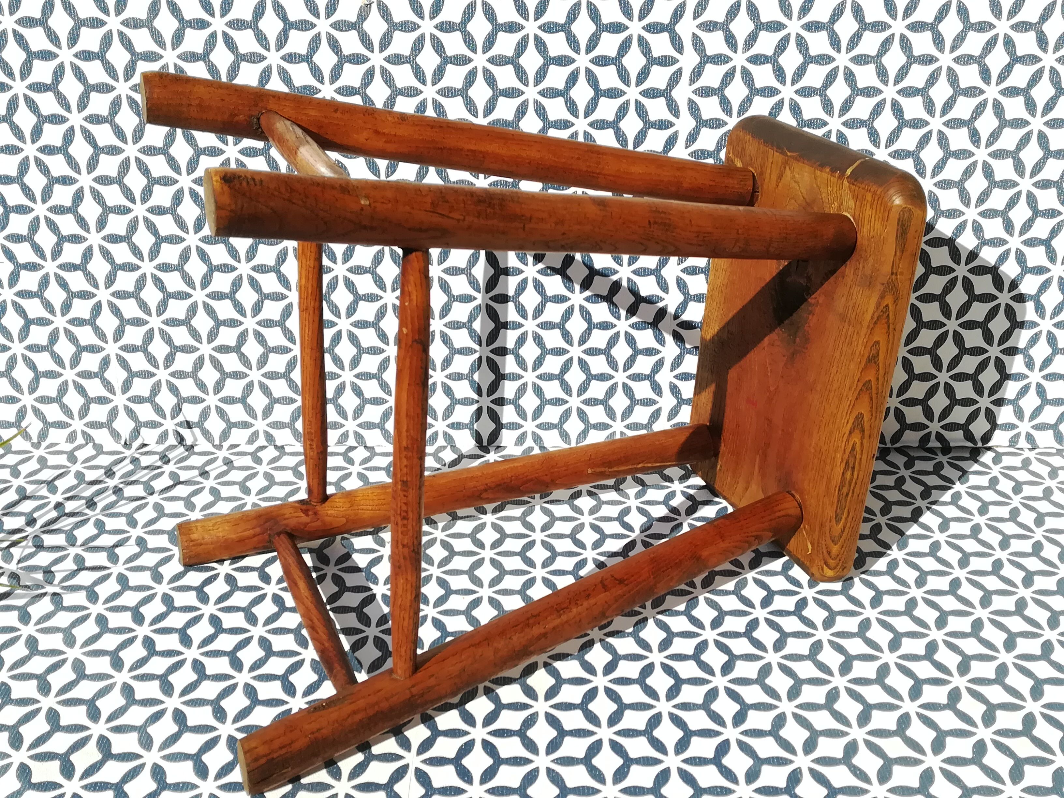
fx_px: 1137
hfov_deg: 50.1
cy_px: 399
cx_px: 532
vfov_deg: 38.7
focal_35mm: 37
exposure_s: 1/1114
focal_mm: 3.83
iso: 50
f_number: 2.2
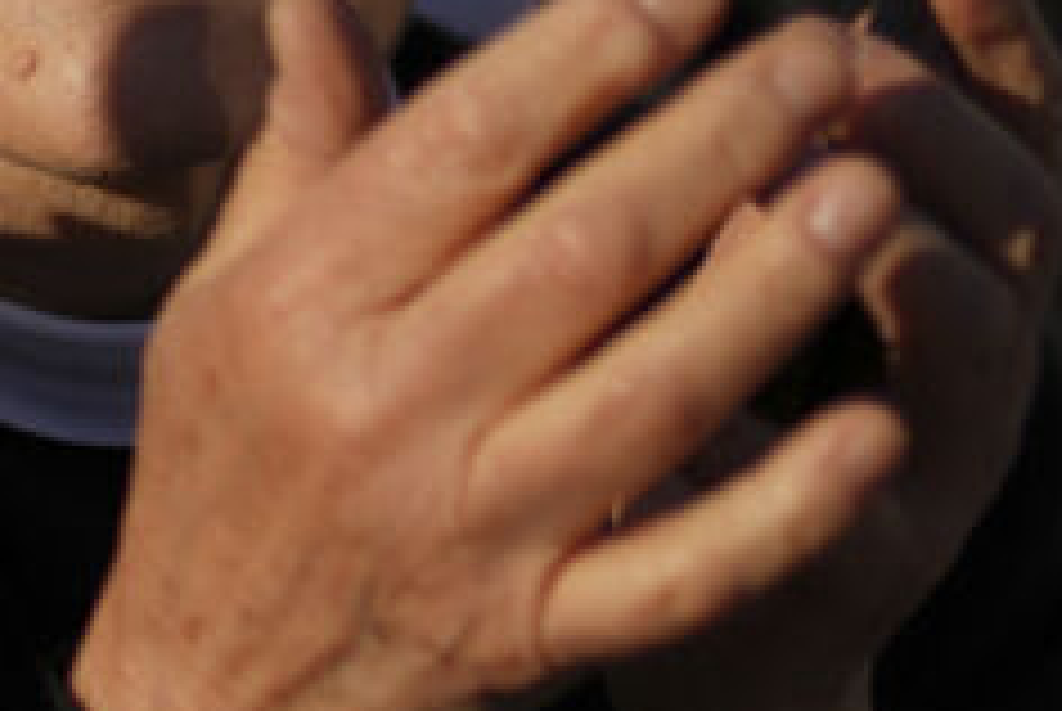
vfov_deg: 5.2
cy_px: -538
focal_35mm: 261
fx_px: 7709
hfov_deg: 7.2
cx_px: -1901
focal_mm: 35
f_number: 1.6
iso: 80
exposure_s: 1/8000
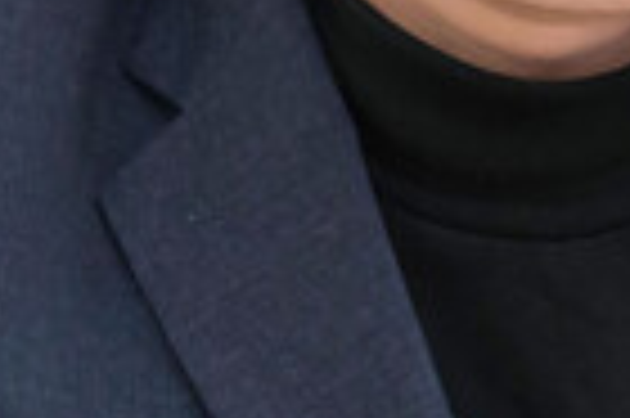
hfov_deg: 3.8
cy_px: -22
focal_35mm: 549
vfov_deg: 2.5
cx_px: 457
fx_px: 9596
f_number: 4
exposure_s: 1/250
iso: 3200
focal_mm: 71
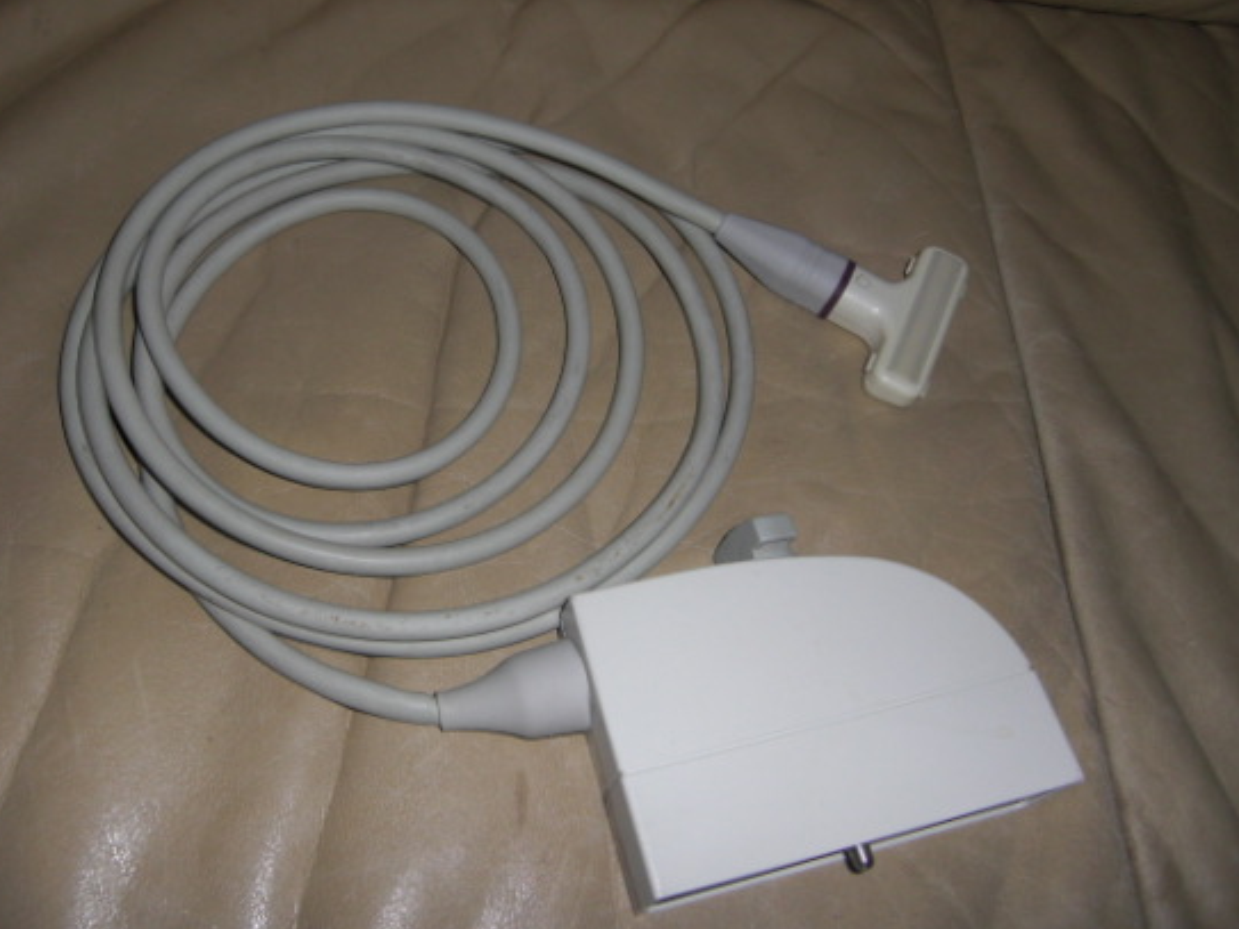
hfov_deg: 55.2
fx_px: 1181
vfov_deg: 42.9
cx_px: 550
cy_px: 457
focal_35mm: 33
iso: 100
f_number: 2.6
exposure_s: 1/60
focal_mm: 4.9
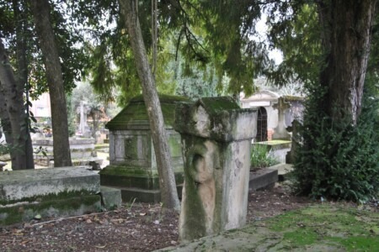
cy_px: 126
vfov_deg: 35.5
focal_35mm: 38
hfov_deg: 51.3
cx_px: 190
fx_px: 395
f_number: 4
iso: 200
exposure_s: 1/50
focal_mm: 25
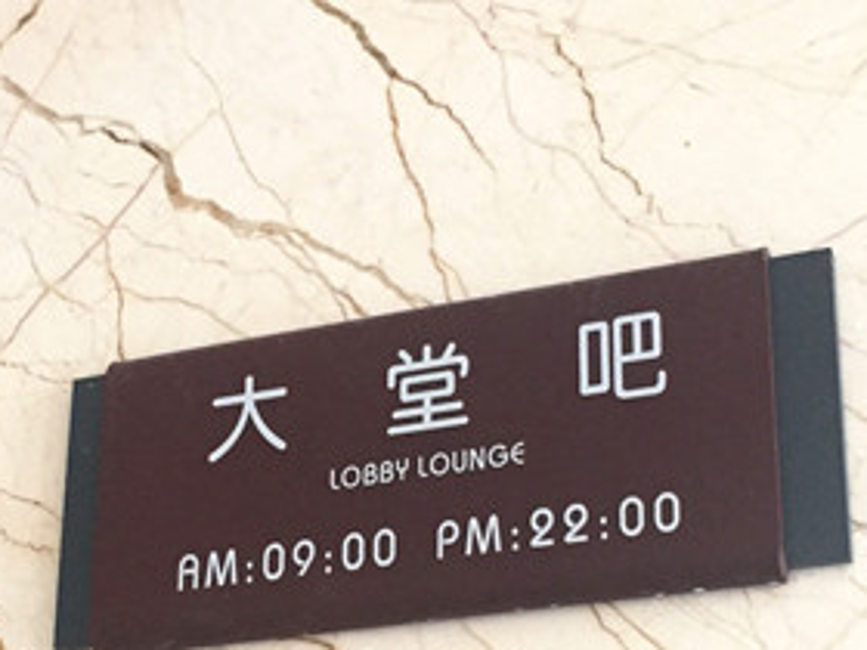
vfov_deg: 17.7
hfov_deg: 23.5
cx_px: 328
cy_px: 483
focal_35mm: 83
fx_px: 2079
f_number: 2.2
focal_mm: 4.15
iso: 200
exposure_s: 1/33
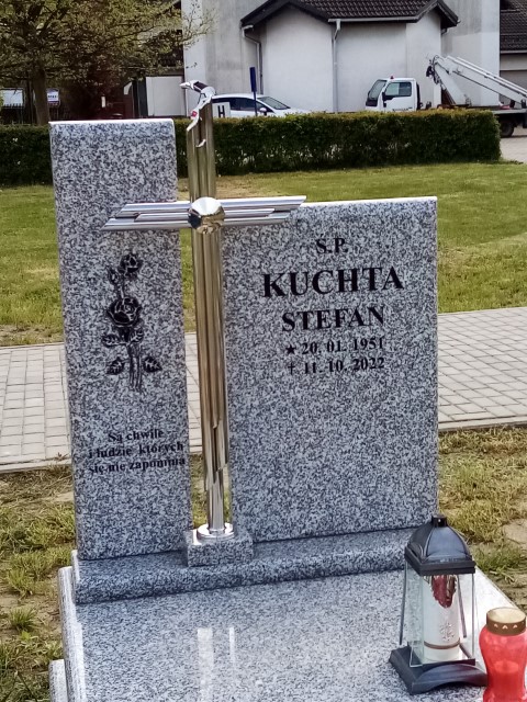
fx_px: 528
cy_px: 351
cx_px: 264
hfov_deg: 53.1
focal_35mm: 26
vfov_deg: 67.3
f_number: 1.8
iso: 109
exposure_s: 1/587
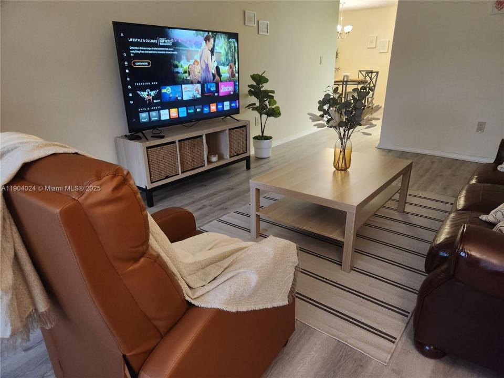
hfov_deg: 73.9
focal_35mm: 23
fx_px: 335
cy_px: 189
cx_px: 252
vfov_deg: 58.9
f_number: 1.8
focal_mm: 5.4
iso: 640
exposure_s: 1/120
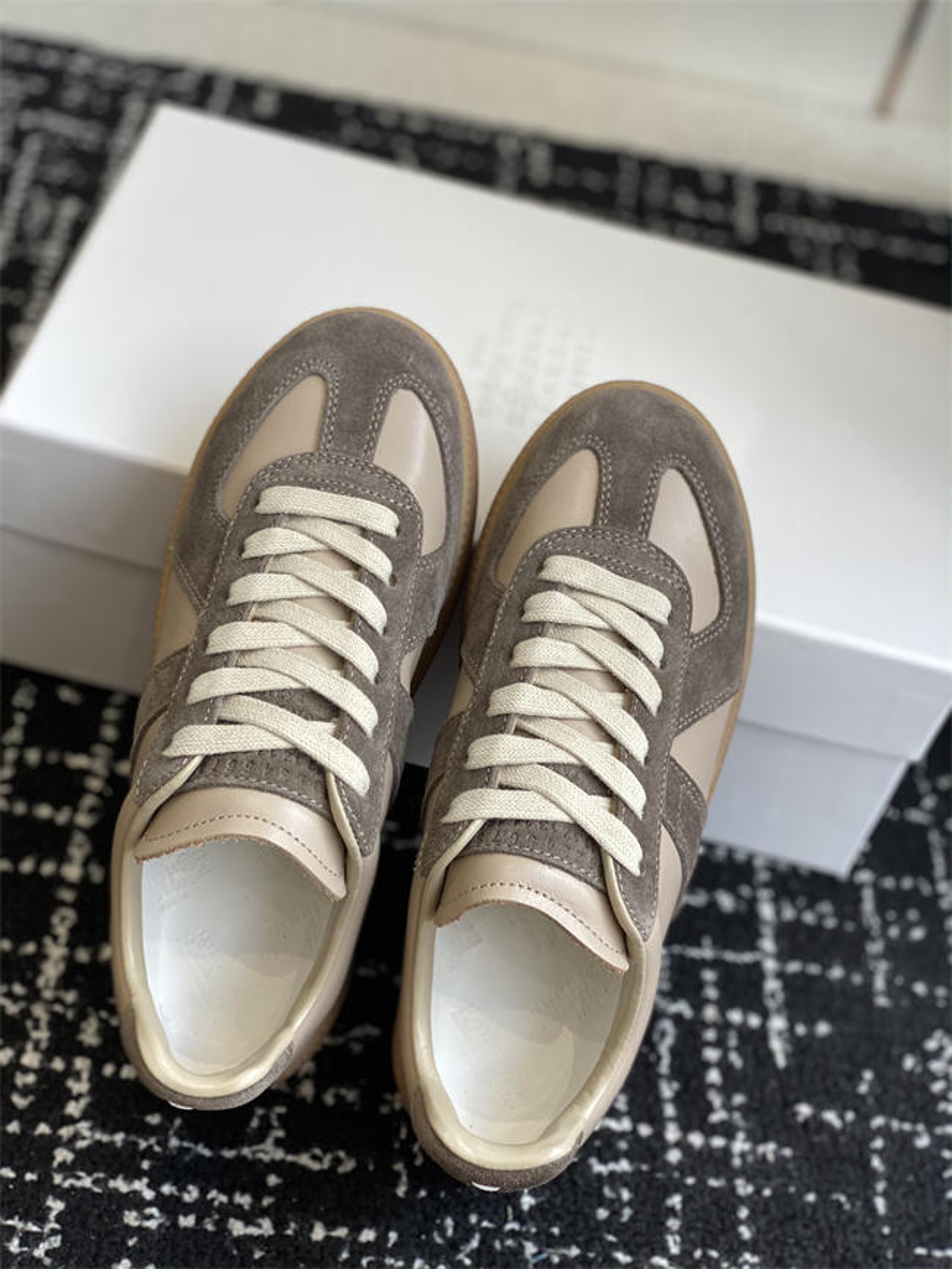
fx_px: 1906
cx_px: 476
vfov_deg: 36.8
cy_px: 634
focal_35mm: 52
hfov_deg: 28.0
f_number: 2
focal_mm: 6
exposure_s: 1/122
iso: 25
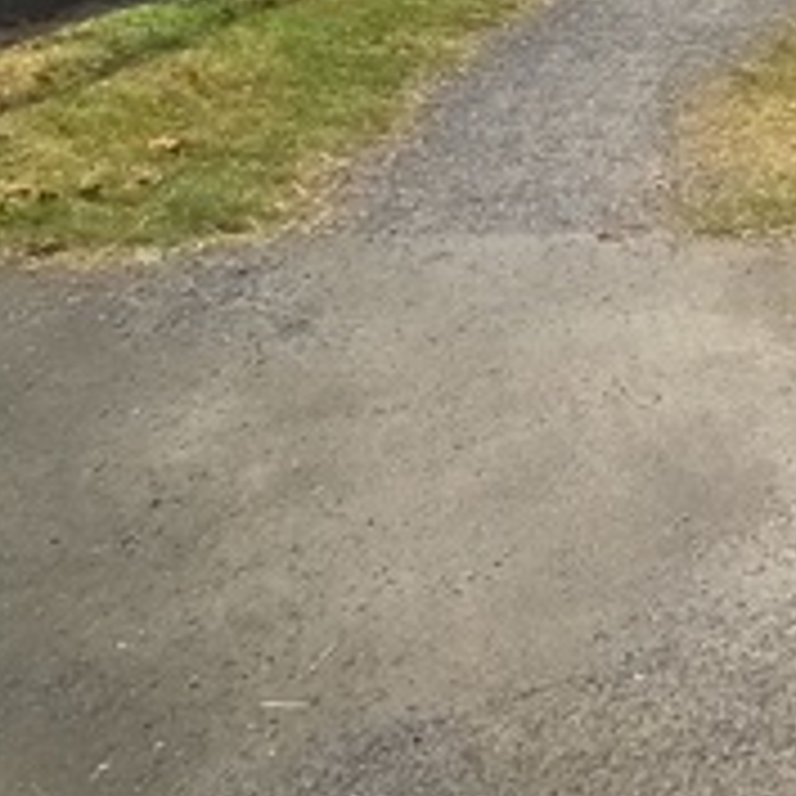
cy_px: -362
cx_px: 1556
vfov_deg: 18.5
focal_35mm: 84
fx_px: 2185
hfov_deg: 16.3
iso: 400
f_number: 4
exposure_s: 1/800
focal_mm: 5.1
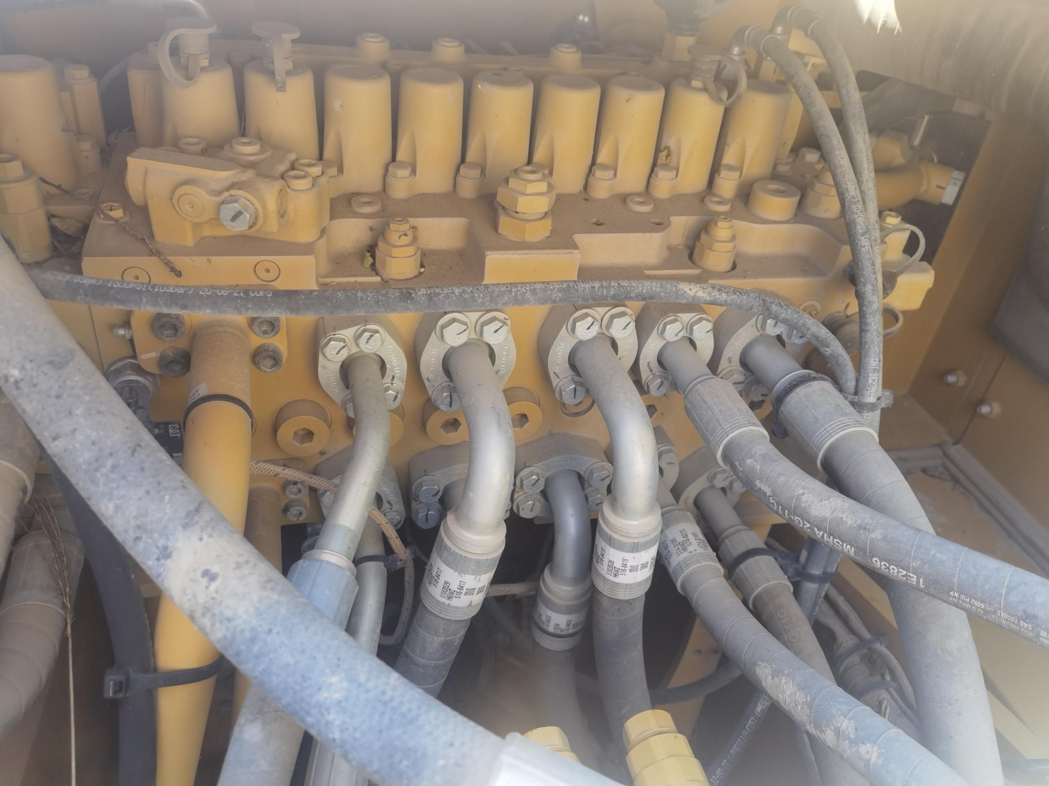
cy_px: 393
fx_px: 818
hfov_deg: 65.3
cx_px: 524
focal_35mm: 27
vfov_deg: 51.4
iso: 50
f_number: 1.9
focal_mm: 6.71
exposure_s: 1/135
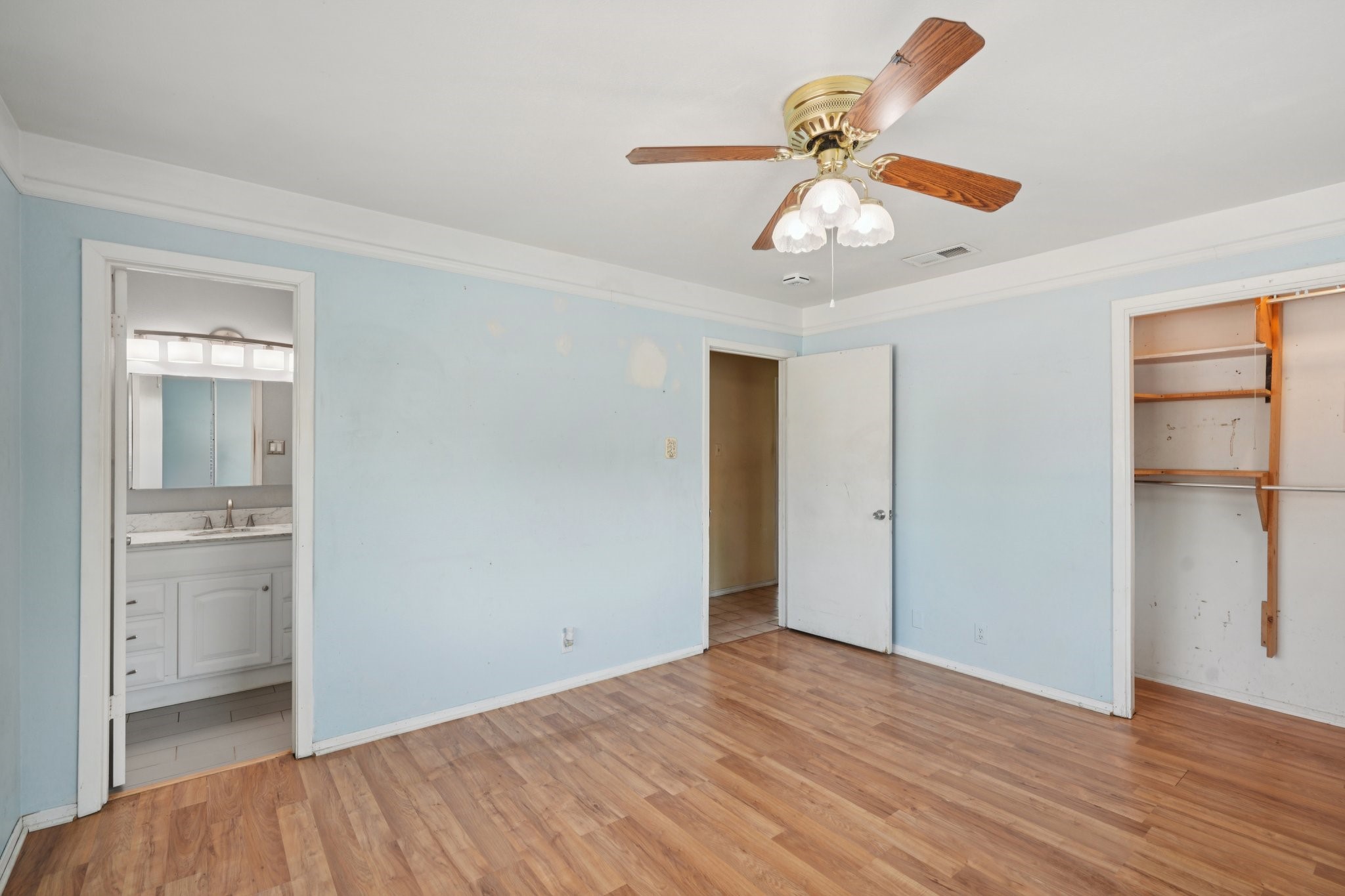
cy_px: 448
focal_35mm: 16
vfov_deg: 73.7
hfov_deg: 96.7
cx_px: 672
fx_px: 598
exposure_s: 1/30
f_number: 8
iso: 400
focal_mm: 16
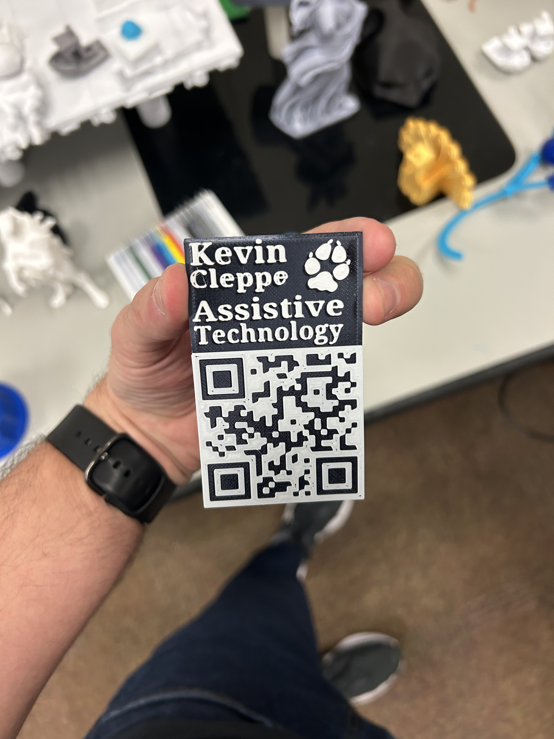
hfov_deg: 53.1
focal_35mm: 26
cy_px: 370
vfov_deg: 67.3
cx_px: 277
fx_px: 555
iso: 200
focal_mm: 5.7
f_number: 1.5
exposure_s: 1/60
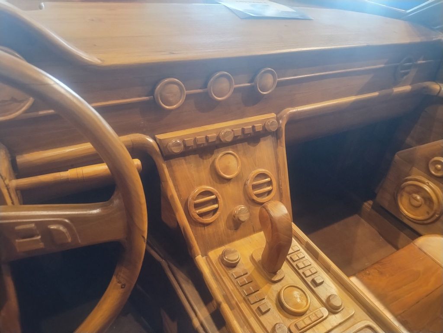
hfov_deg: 69.4
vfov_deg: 54.9
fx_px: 320
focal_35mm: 25
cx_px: 222
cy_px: 166
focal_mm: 4.71
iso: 181
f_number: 1.7
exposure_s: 1/40
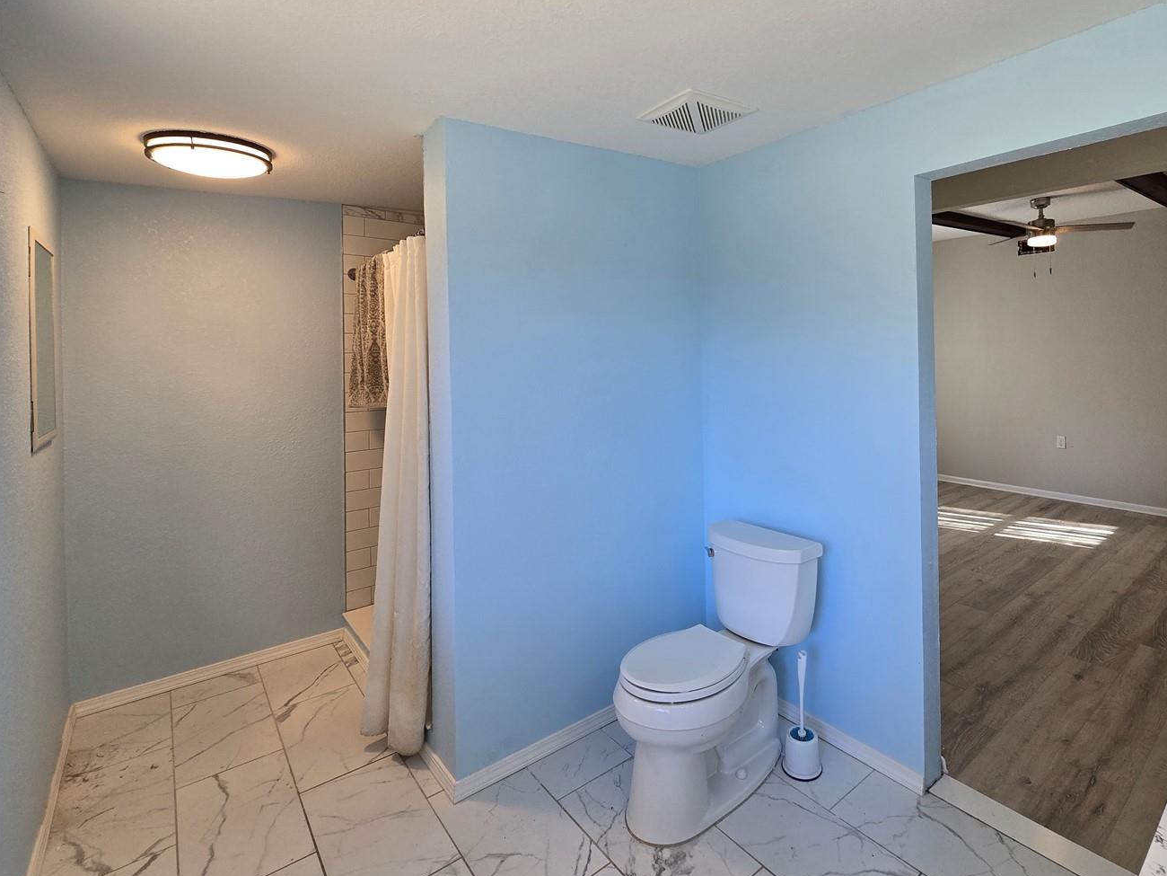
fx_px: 539
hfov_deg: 93.5
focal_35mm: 16
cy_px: 362
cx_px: 686
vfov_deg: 77.4
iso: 80
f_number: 2.2
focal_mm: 2.2
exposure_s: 1/120
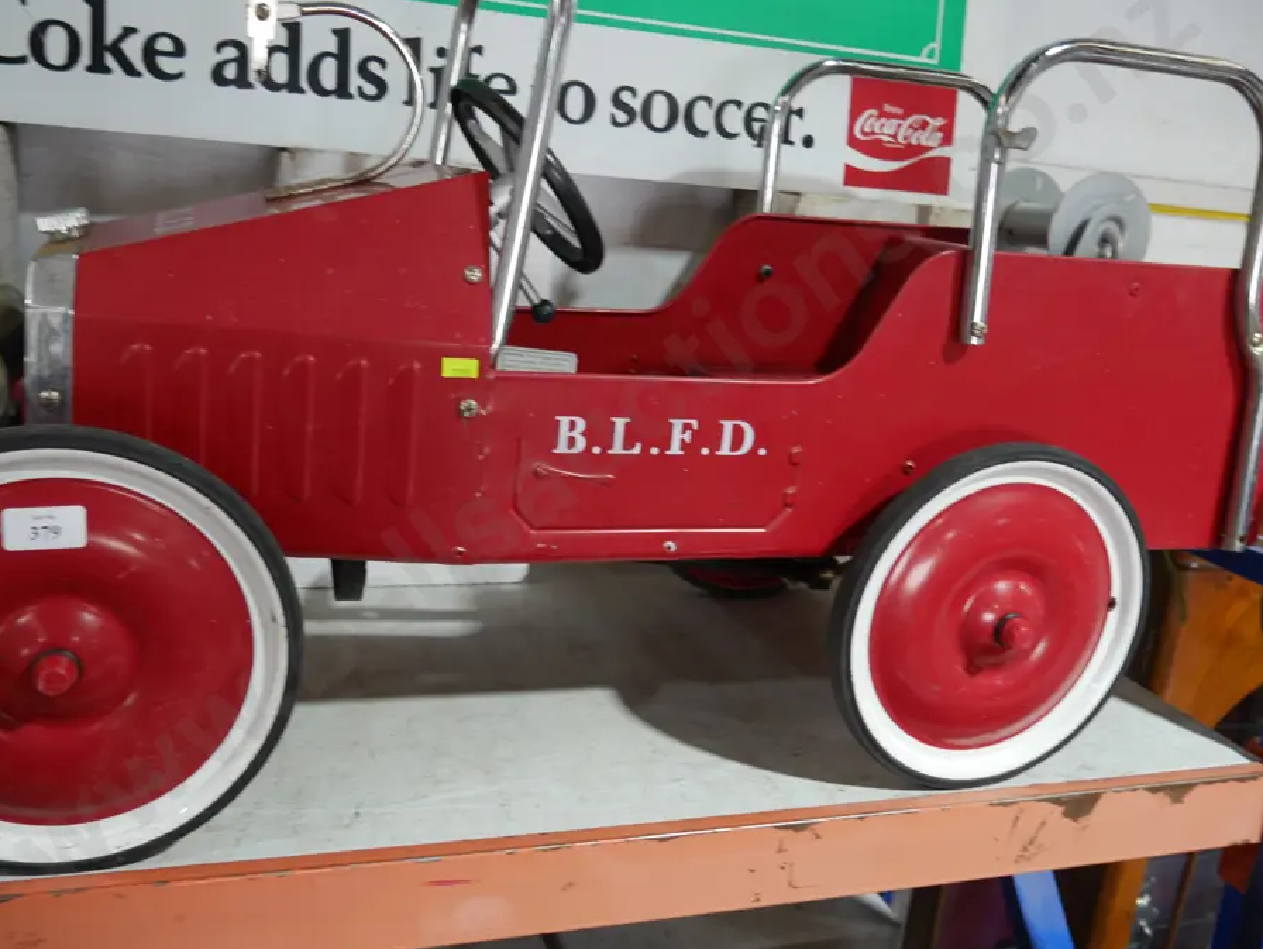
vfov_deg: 44.2
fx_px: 1168
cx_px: 605
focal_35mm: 32
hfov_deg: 56.8
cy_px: 439
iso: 500
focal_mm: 14
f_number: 3.5
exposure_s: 1/60
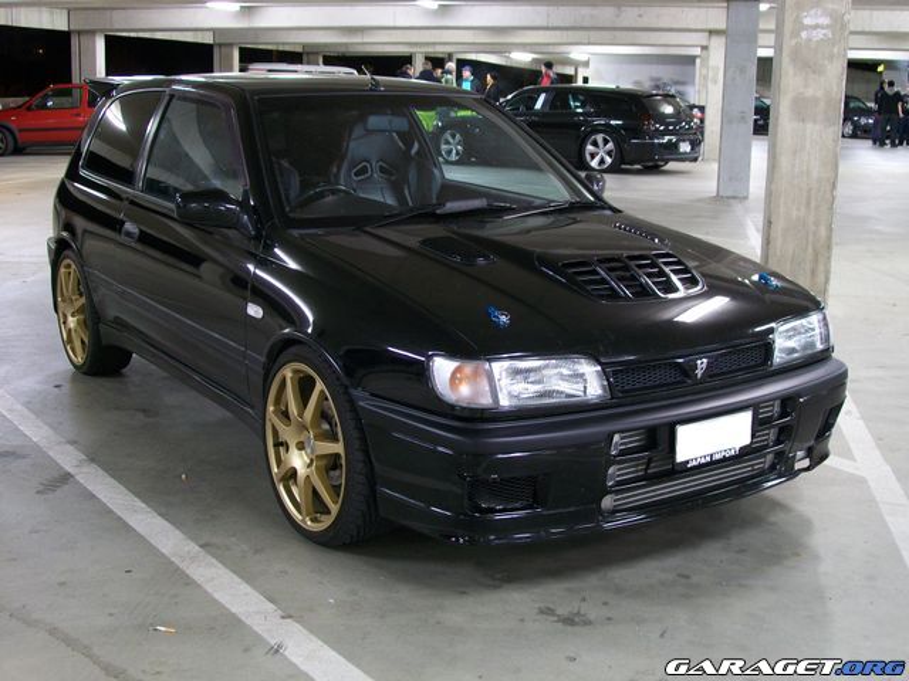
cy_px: 340
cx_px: 454
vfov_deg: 32.2
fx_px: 1182
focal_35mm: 45
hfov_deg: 42.1
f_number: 3
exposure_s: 1/2
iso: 64
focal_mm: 7.6
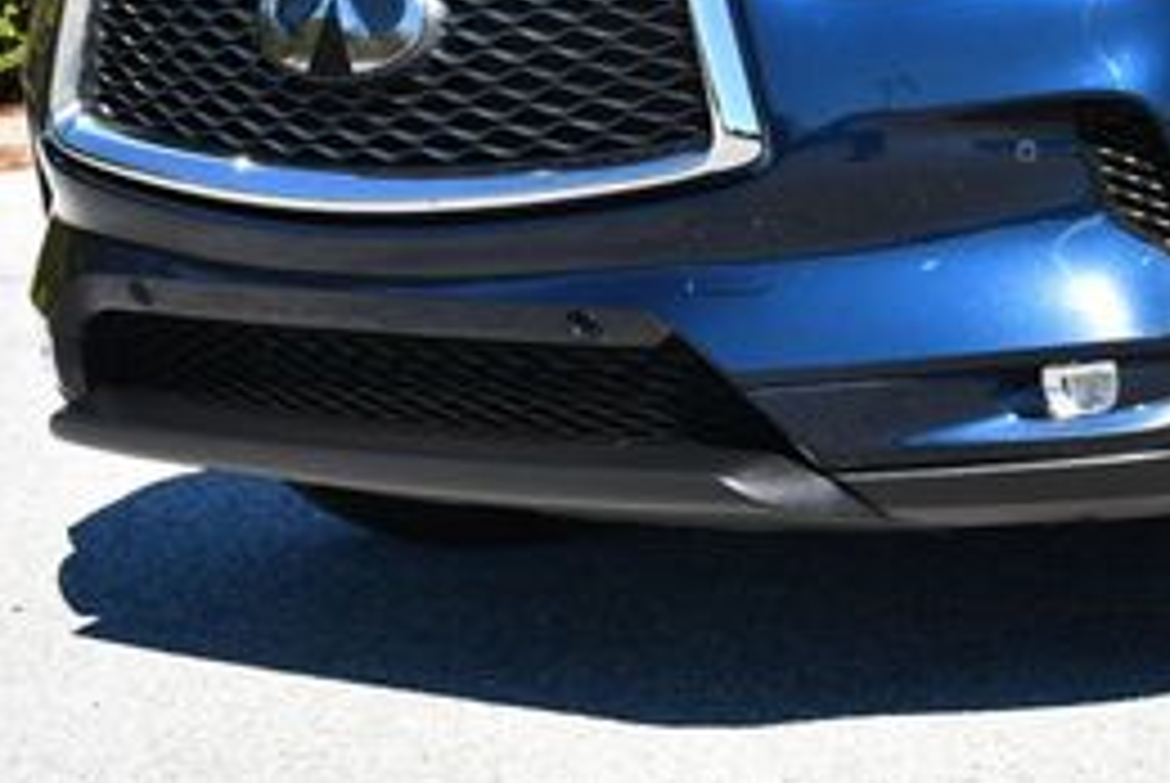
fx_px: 4165
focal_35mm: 128
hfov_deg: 15.6
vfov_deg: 10.6
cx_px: 1287
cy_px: -171
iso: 140
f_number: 8
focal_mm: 26
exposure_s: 1/250
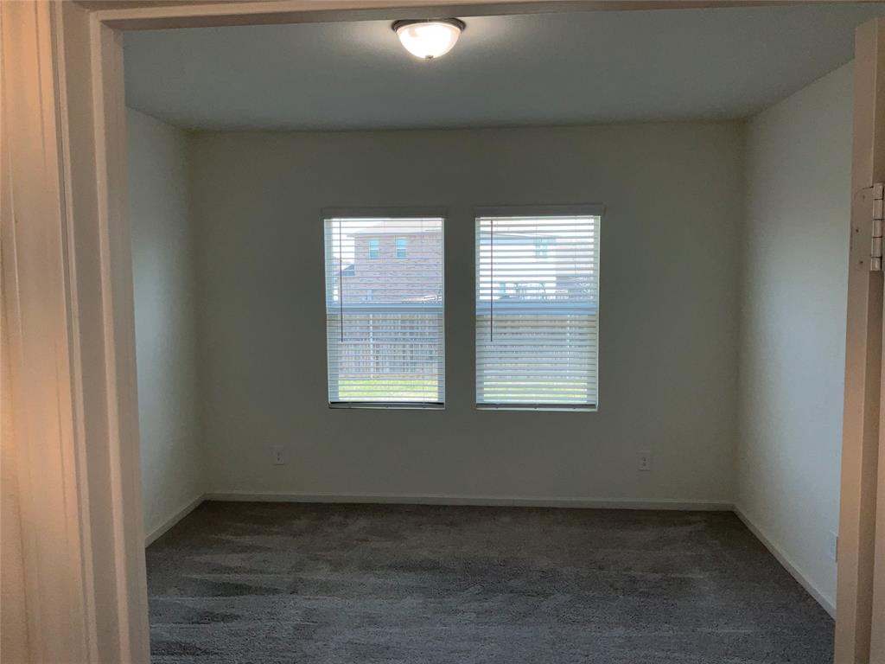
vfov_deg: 48.2
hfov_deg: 61.7
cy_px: 332
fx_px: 741
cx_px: 442
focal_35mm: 29
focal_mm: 3
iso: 16
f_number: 1.8
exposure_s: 1/235
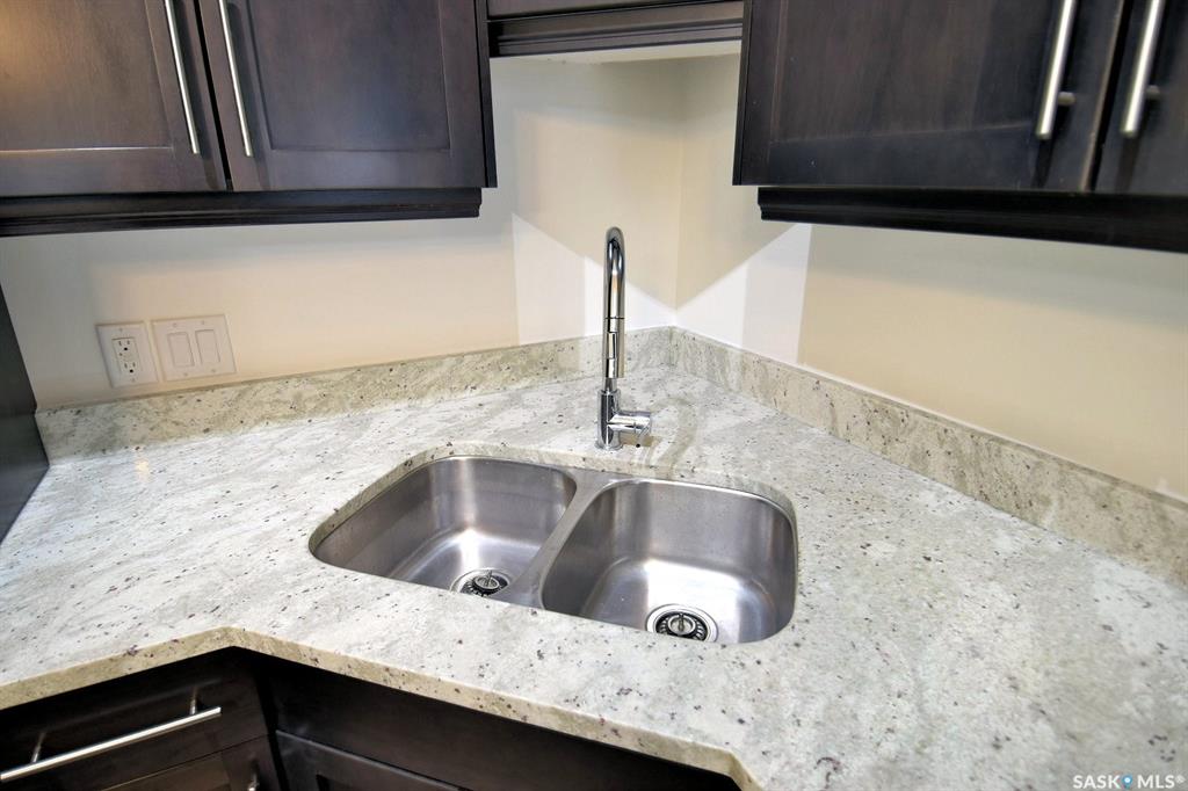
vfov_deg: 67.3
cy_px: 396
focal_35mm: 18
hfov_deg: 90.0
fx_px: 594
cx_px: 594
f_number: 4
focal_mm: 12
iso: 200
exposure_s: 1/8
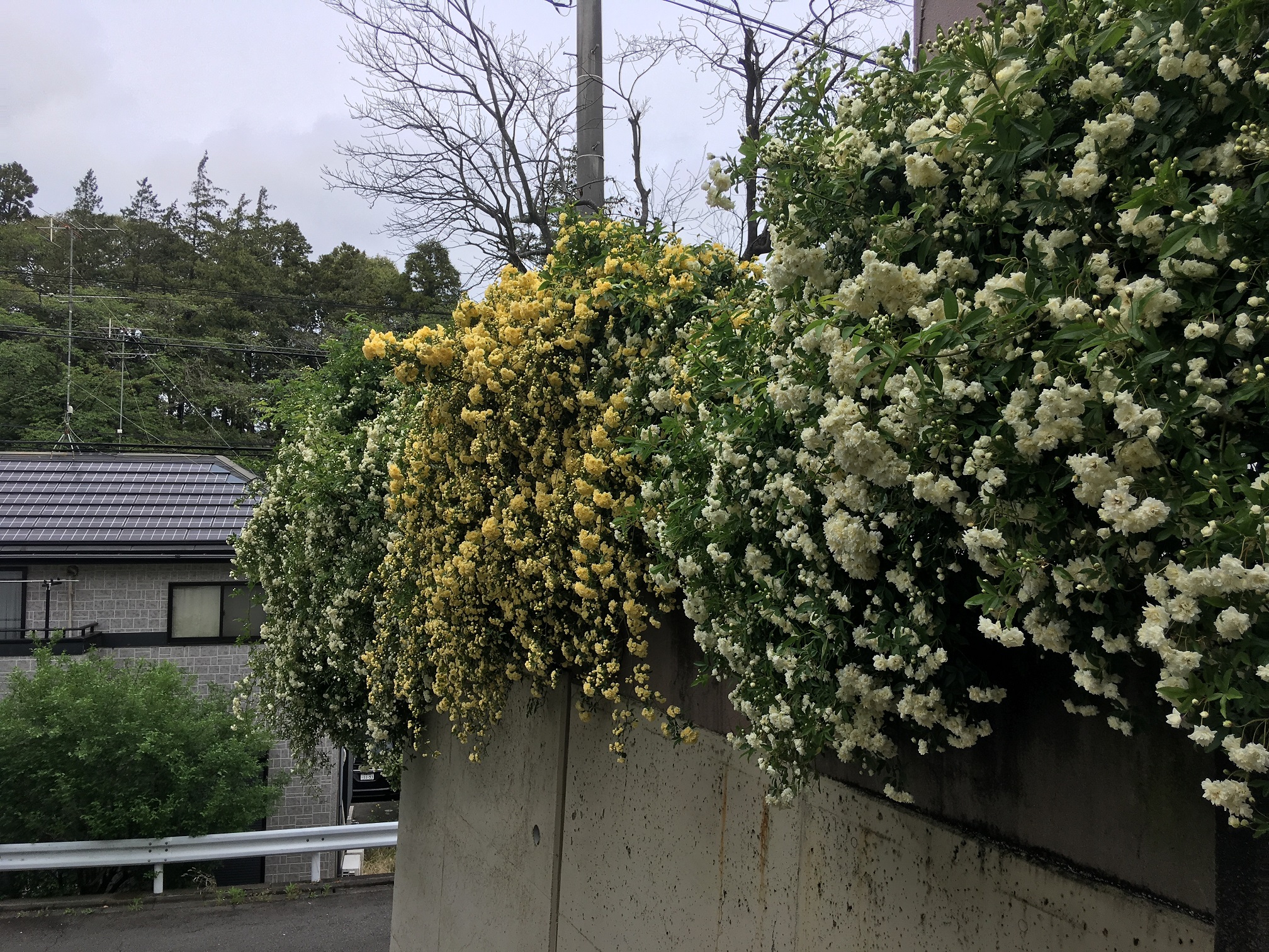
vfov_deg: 48.2
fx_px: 1063
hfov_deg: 61.7
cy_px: 476
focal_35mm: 29
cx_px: 634
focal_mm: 4.15
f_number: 2.2
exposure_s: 1/894
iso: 25
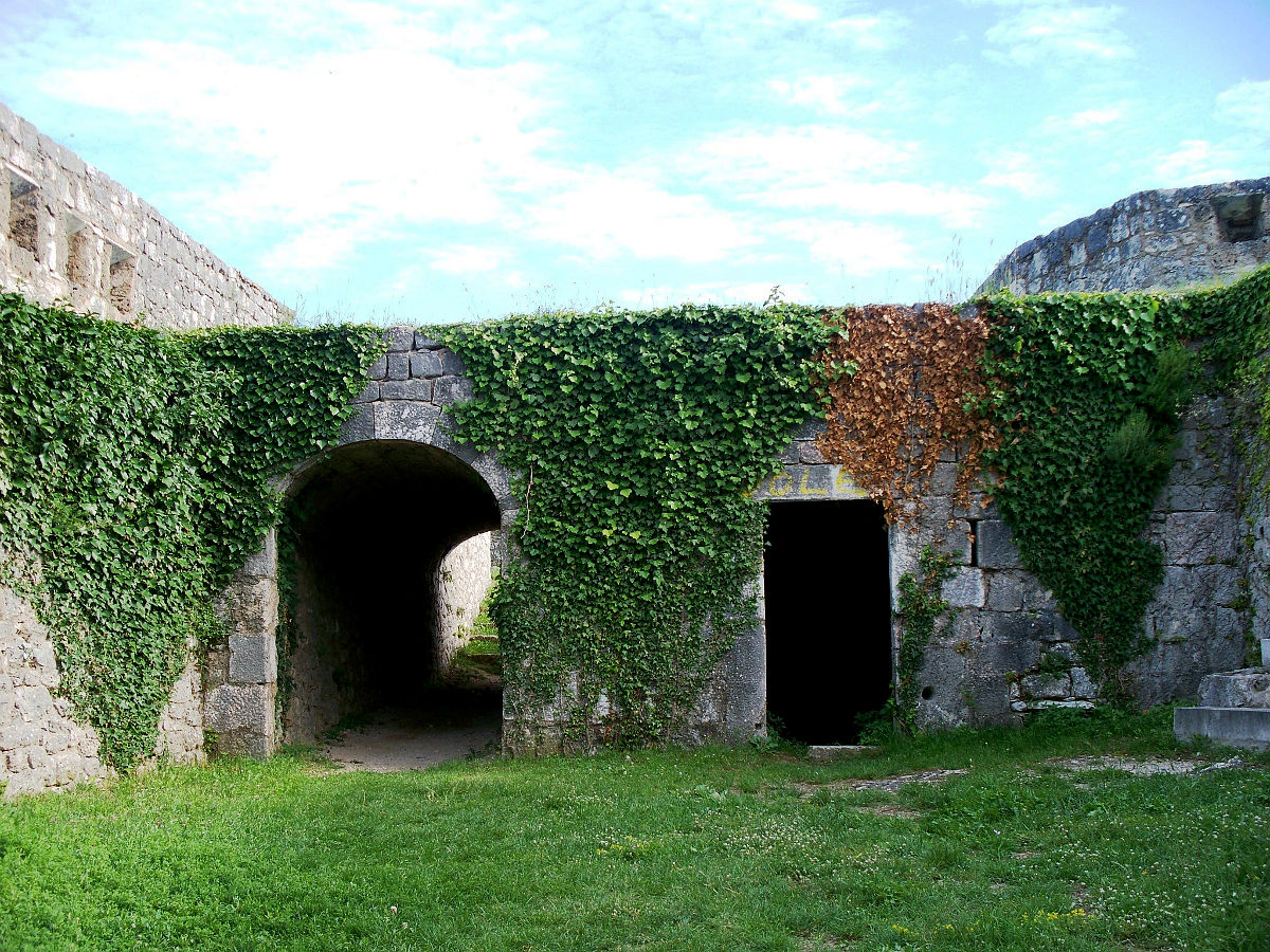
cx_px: 635
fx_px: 1724
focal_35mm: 47
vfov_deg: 30.9
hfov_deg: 40.4
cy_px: 476
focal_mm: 9.86
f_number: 2.9
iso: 64
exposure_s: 1/200
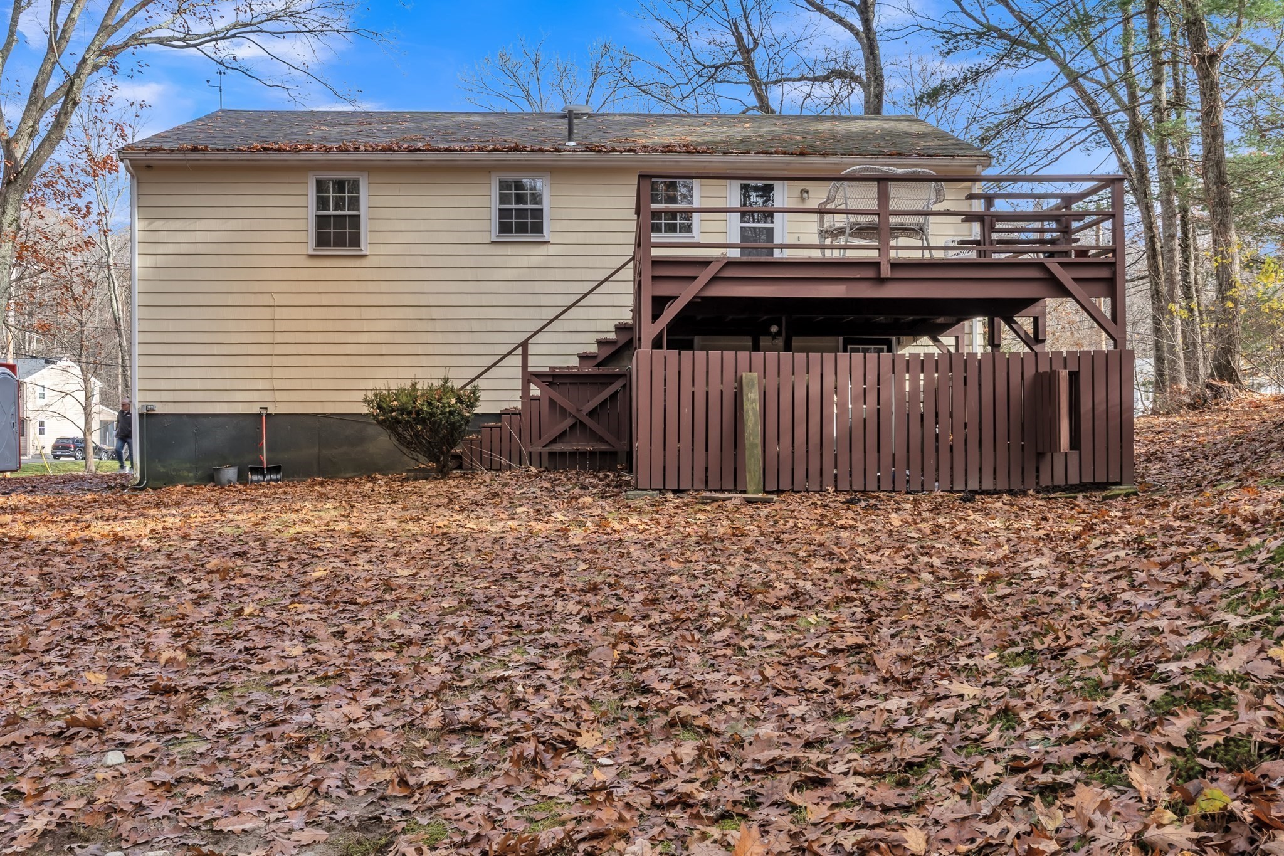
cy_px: 428
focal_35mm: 29
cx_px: 642
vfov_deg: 45.0
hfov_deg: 63.7
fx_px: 1034
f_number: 13
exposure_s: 1/30
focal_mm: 19.5
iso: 80
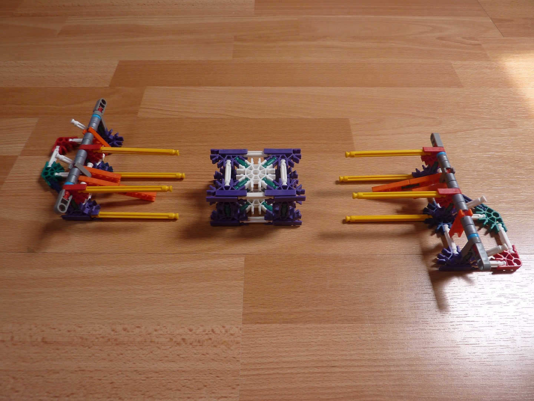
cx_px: 267
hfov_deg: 69.4
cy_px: 200
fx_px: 386
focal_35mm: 25
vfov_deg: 54.9
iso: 80
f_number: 3.3
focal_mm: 4.1
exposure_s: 1/60
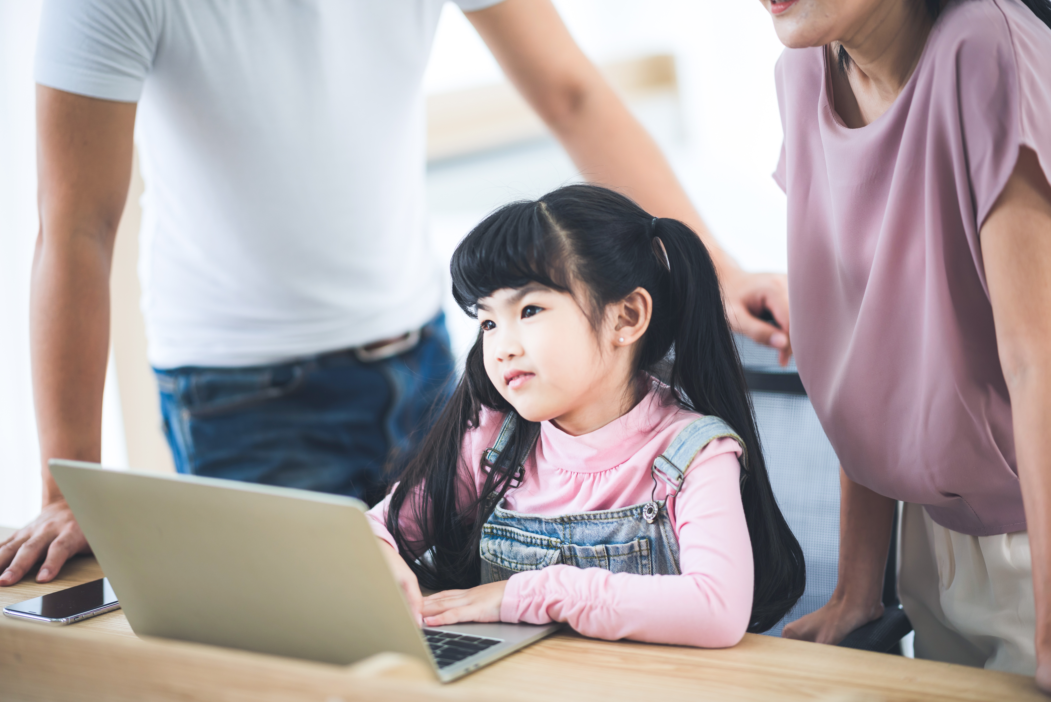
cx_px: 526
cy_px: 351
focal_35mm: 105
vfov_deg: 13.1
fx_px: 3066
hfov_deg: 19.4
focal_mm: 105
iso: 160
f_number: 1.4
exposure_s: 1/800
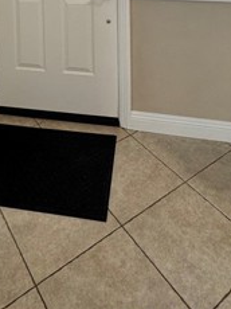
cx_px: 79
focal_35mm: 39
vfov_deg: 34.7
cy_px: -86
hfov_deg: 36.4
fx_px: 348
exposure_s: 1/120
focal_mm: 2.22
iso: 100
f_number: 2.2
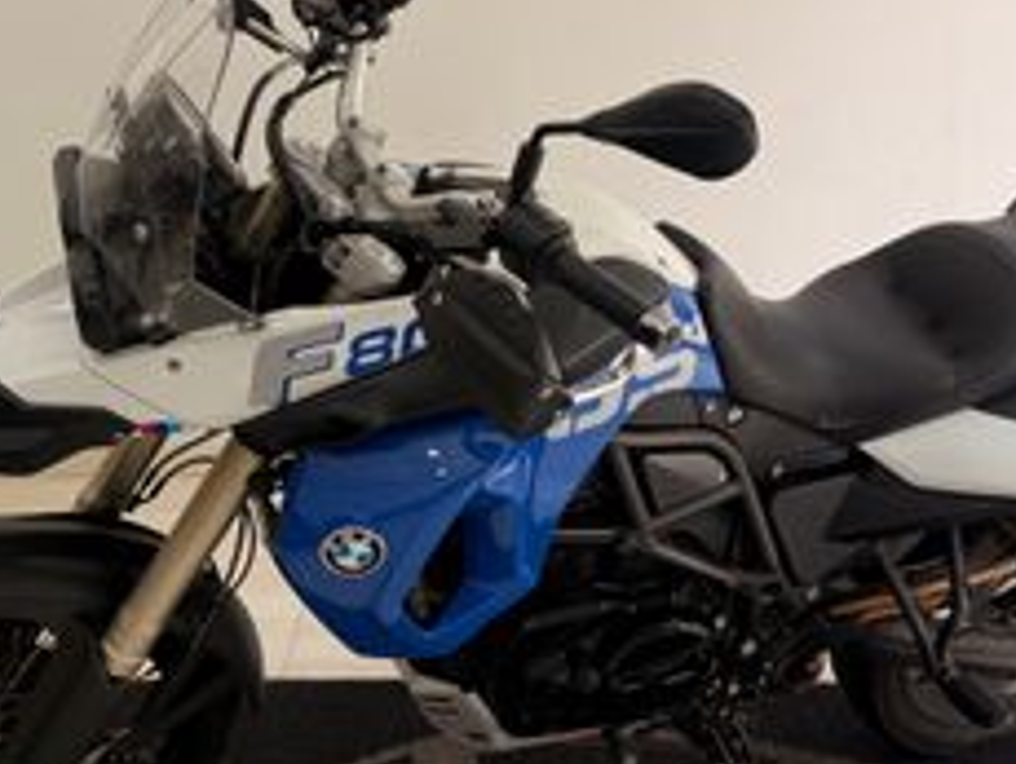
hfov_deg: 38.8
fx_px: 1440
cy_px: 309
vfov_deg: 29.7
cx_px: 579
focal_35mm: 49
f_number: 1.78
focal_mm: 6.76
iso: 64
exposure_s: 1/246
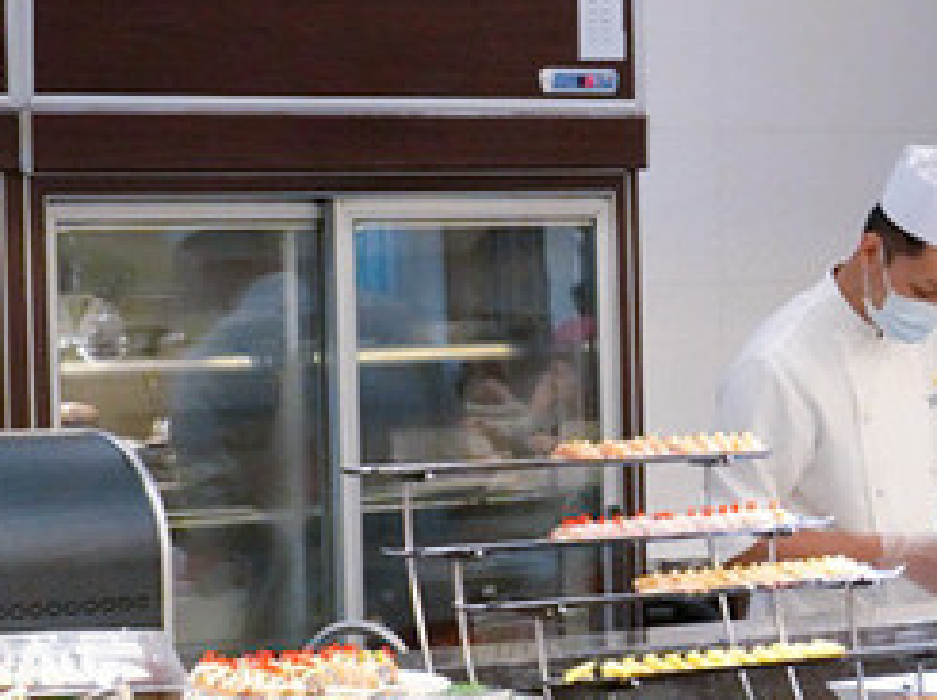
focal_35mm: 157
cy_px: 497
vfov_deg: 9.4
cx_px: 929
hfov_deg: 12.5
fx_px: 4244
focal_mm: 47
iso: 6400
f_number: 6.3
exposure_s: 1/125
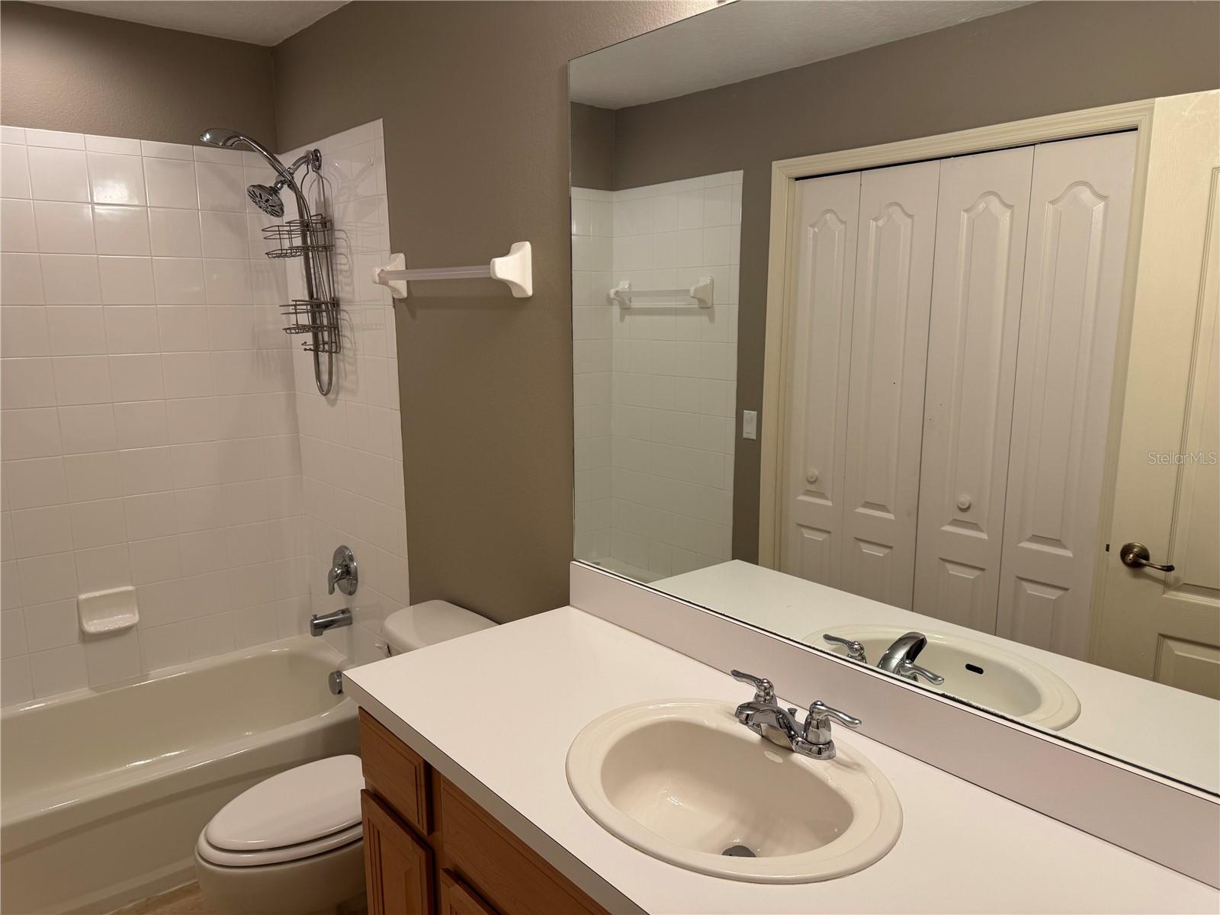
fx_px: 846
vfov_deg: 56.8
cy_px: 458
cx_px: 610
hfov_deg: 71.6
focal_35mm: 24
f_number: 1.78
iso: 64
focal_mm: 6.76
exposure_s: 1/120
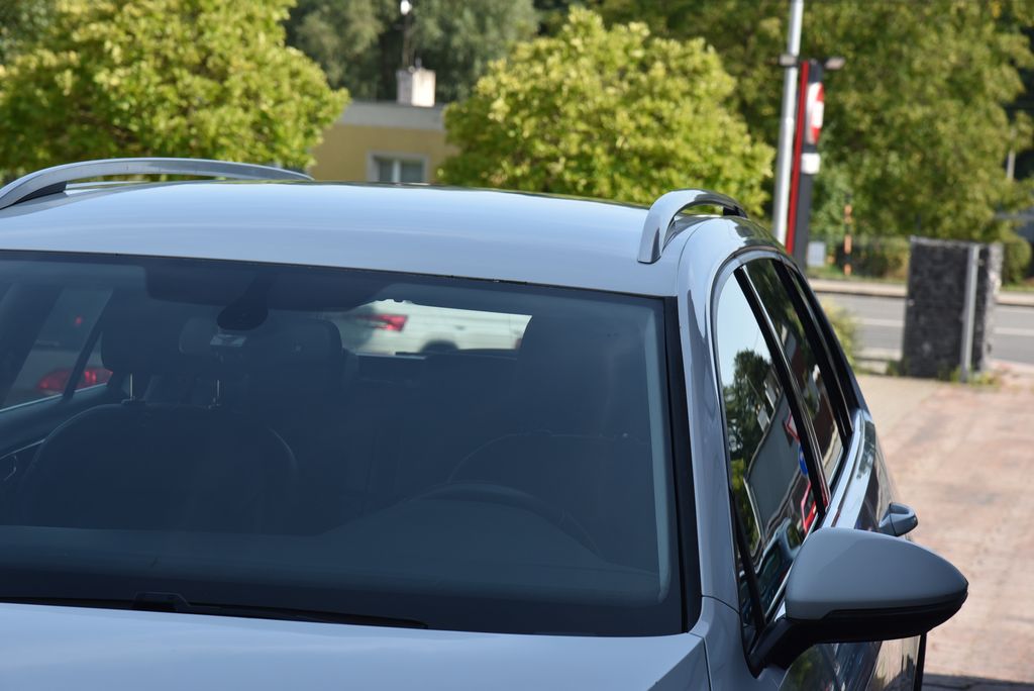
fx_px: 3219
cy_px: 346
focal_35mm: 112
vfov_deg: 12.2
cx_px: 517
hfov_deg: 18.3
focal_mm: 112
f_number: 10
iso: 500
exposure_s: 1/400
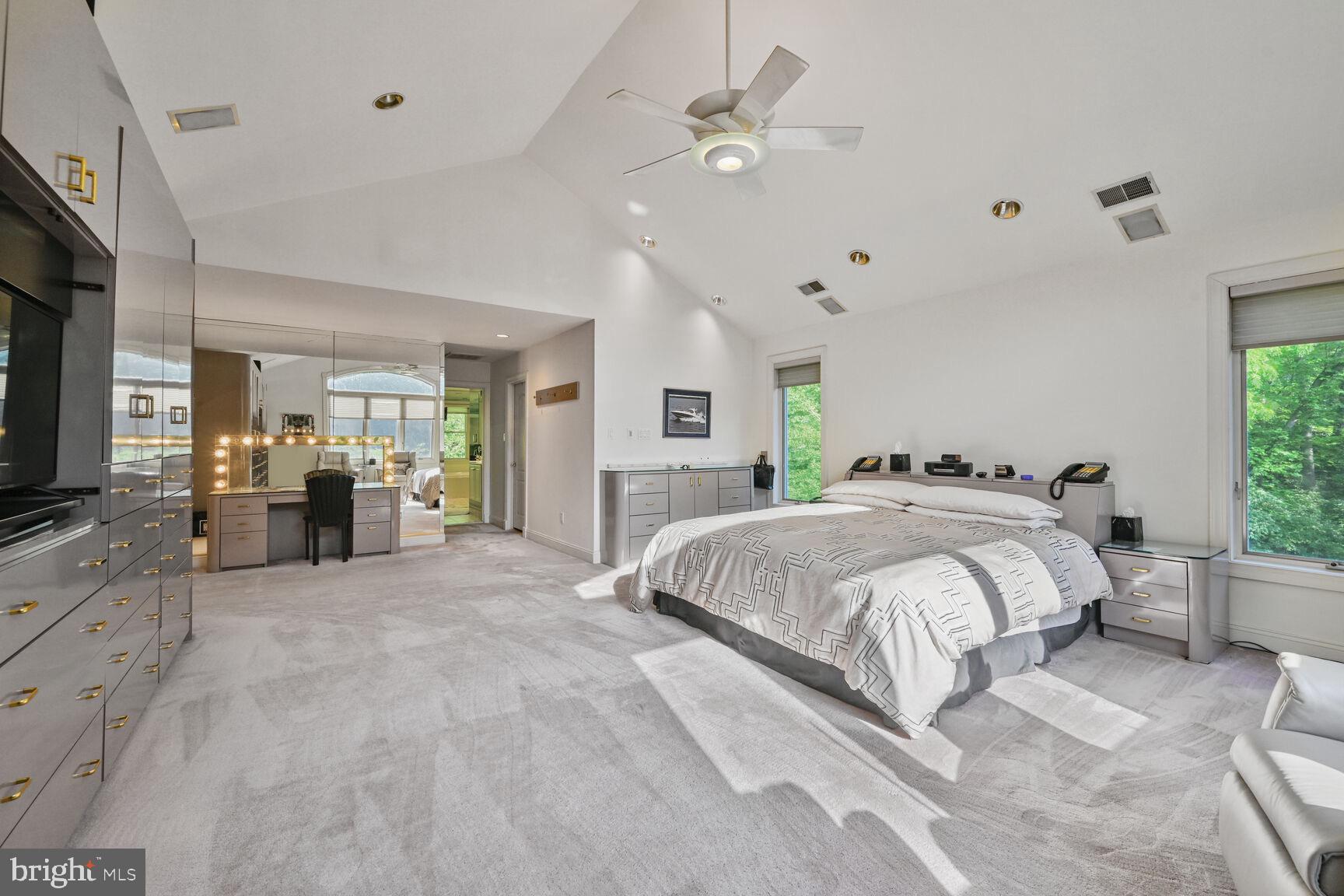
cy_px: 448
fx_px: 523
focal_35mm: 14
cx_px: 672
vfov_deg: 81.2
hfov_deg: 104.3
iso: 200
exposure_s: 1/40
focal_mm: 14
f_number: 9
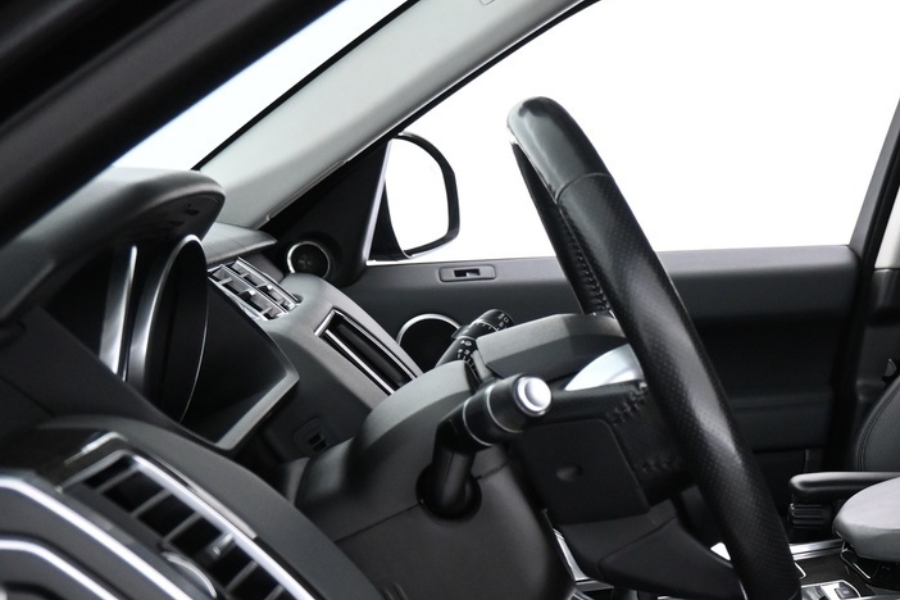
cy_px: 595
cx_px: 1009
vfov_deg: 21.6
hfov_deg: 29.6
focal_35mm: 61
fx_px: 1514
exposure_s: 1/30
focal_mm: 17.5
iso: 1400
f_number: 3.5
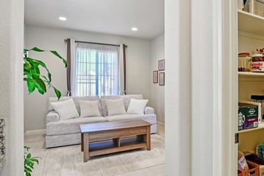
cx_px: 161
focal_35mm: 23
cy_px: 80
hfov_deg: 75.1
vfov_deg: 55.0
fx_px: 169
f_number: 8
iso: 400
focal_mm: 14
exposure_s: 1/40
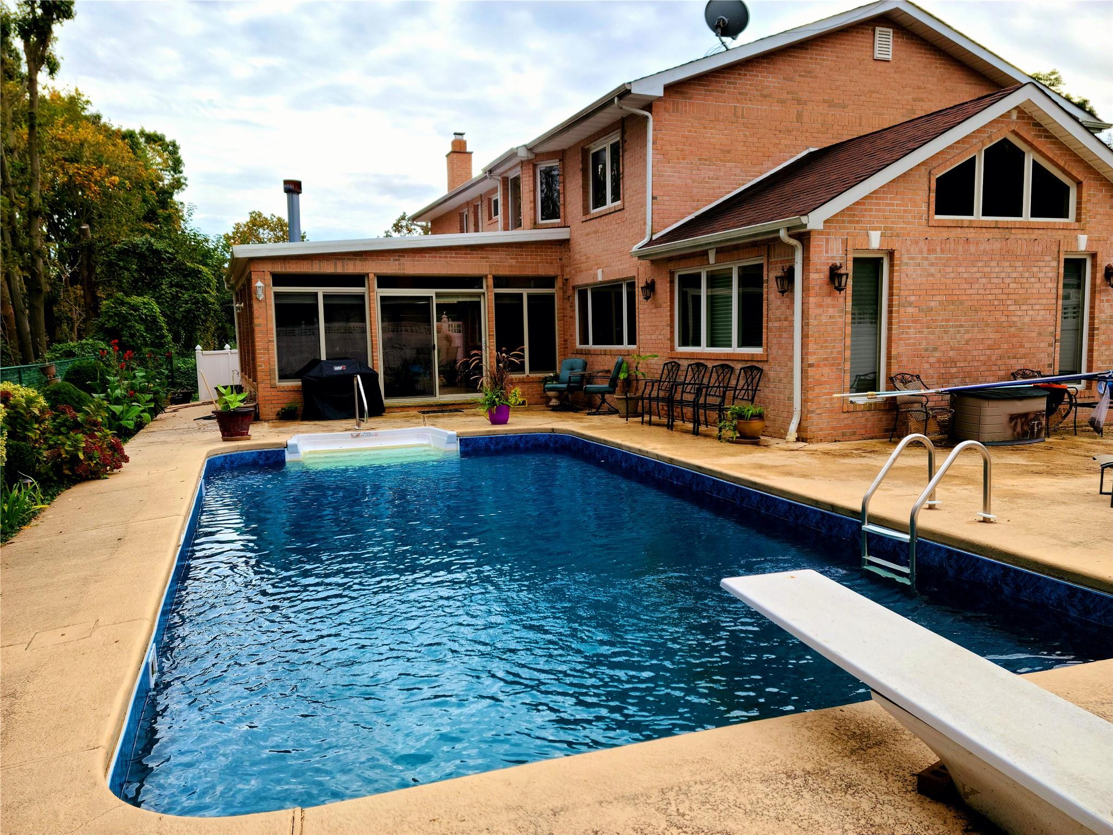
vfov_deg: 49.7
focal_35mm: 28
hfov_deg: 63.4
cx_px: 556
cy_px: 418
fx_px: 900
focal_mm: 5.9
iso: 25
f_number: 2
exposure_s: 1/303
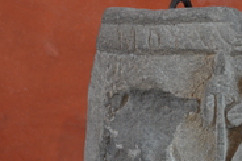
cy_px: 183
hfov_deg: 5.5
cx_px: 196
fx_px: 2531
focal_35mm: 377
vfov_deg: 3.6
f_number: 5.3
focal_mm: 105
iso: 640
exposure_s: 1/40
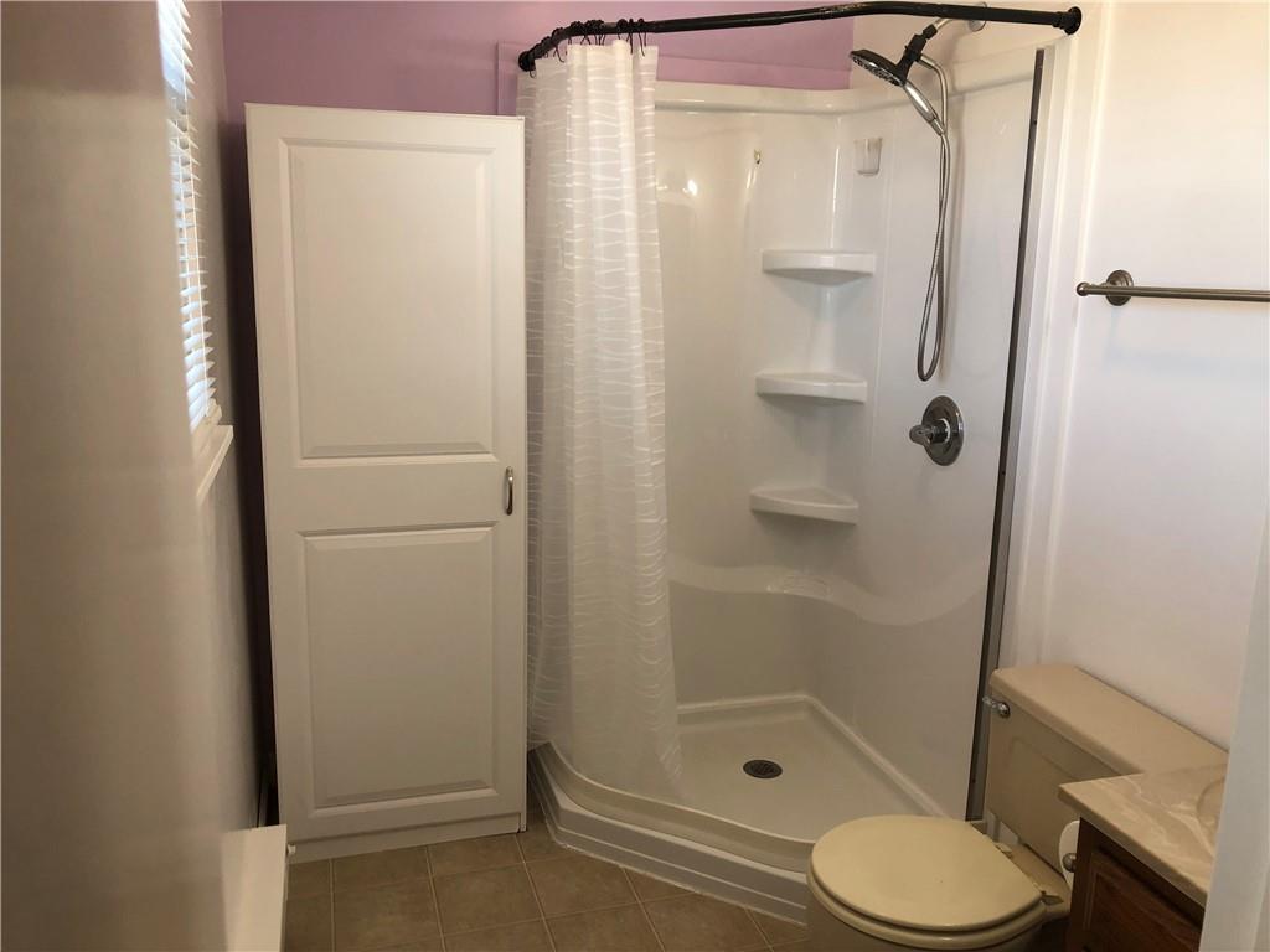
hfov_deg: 63.4
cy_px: 476
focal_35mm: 28
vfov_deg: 49.7
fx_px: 1027
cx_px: 635
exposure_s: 1/120
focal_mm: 3.99
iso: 64
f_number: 1.8
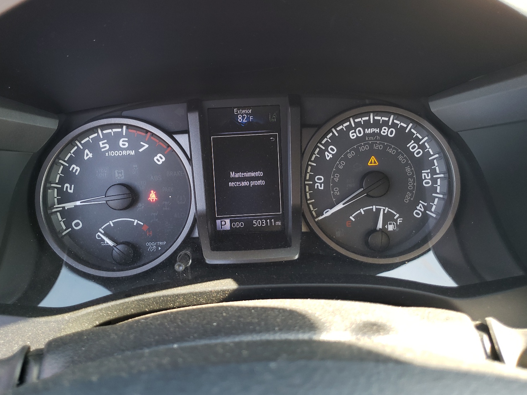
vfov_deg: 49.7
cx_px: 249
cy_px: 207
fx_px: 426
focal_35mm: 28
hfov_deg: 63.4
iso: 59
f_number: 1.5
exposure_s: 1/60.2
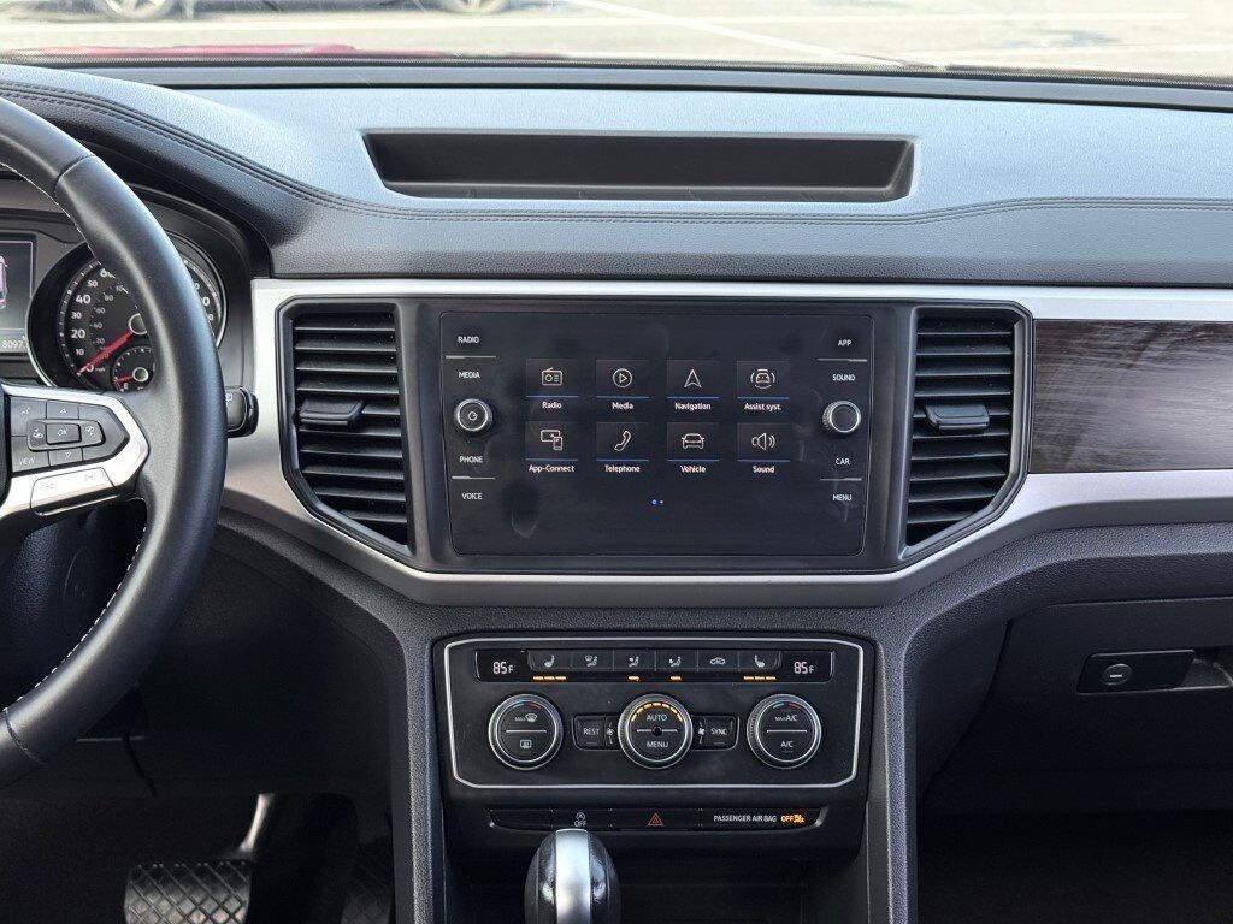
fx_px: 1710
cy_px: 462
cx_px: 616
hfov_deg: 39.7
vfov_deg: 30.3
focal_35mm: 48
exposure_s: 1/192
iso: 64
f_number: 1.78
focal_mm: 6.76
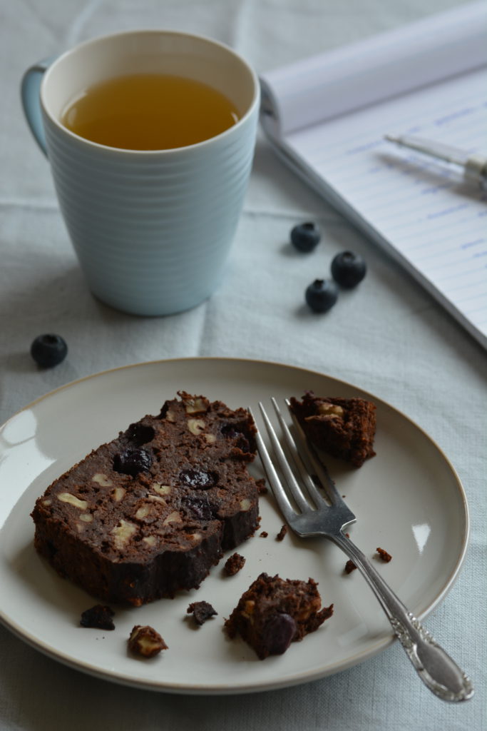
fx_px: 3195
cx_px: 244
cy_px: 366
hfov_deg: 8.7
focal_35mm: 158
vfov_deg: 13.0
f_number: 8
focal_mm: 105
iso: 200
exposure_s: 1/30
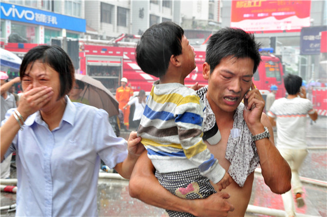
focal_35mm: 72
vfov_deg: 18.9
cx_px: 164
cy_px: 108
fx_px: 653
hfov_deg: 28.1
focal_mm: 48
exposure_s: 1/80
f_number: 9
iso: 500
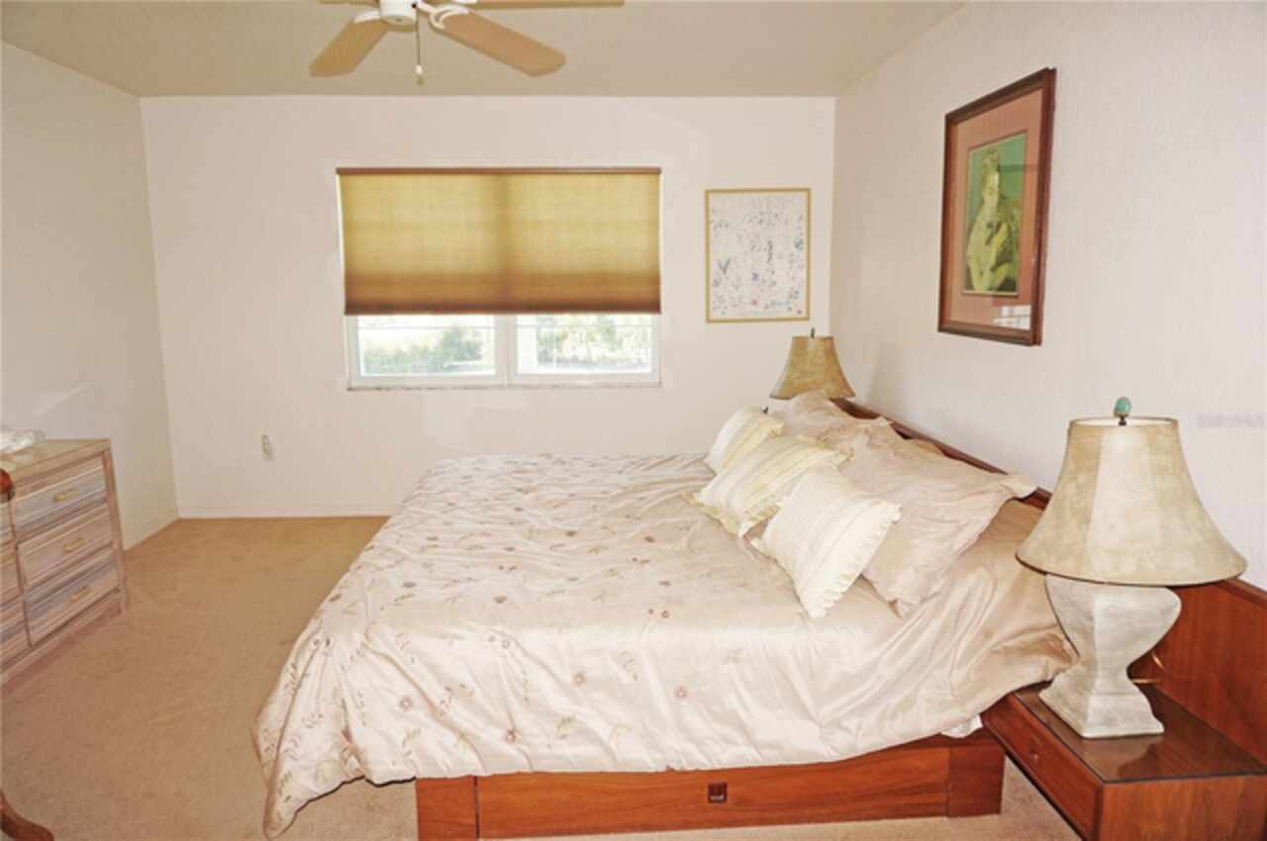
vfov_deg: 53.0
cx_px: 634
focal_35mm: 24
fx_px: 844
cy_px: 420
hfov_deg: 73.8
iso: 400
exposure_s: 1/160
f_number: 4
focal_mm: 16
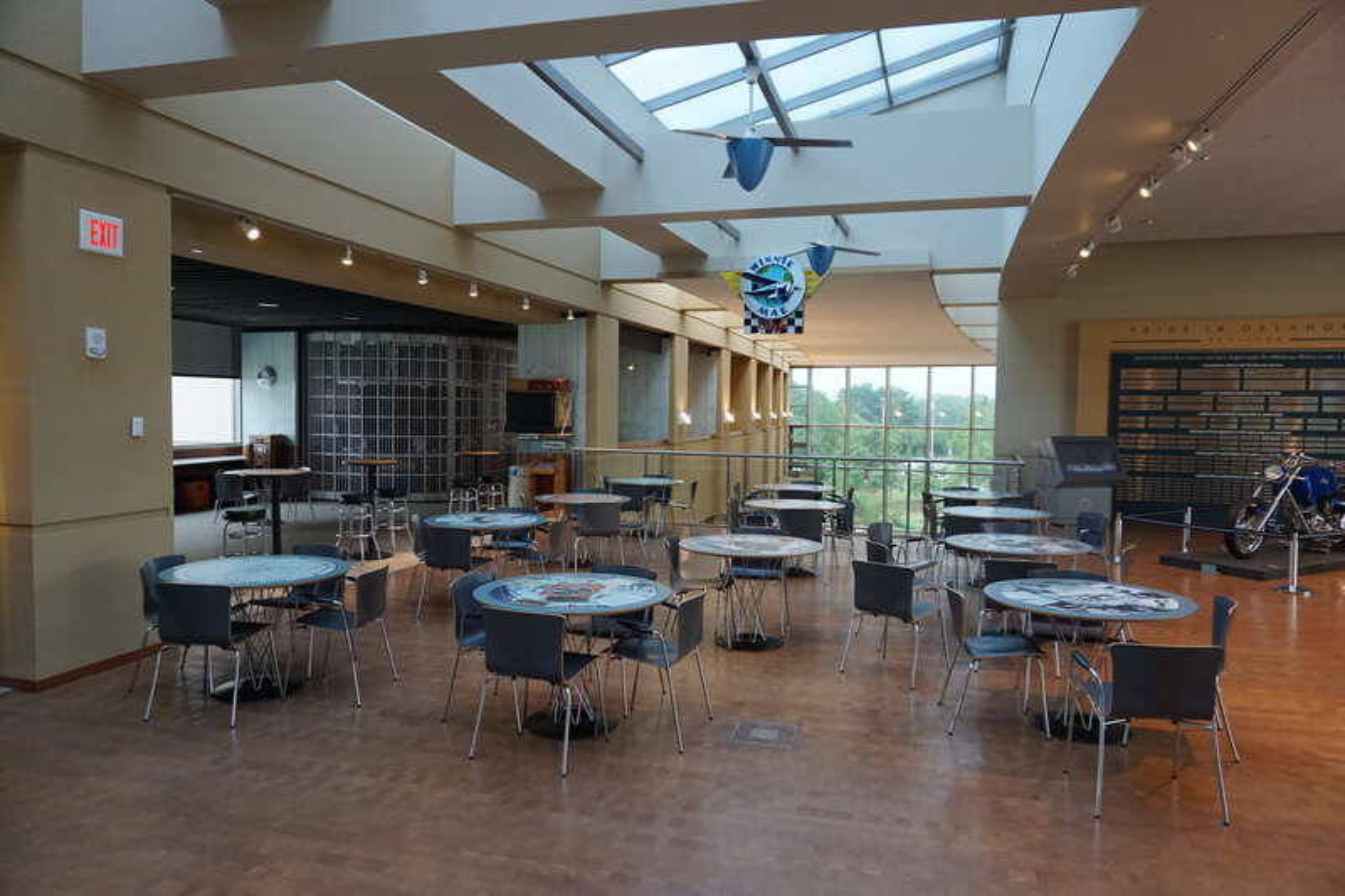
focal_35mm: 24
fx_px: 896
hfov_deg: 73.8
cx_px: 672
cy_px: 448
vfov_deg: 53.1
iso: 1250
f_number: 4
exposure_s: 1/160
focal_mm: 16
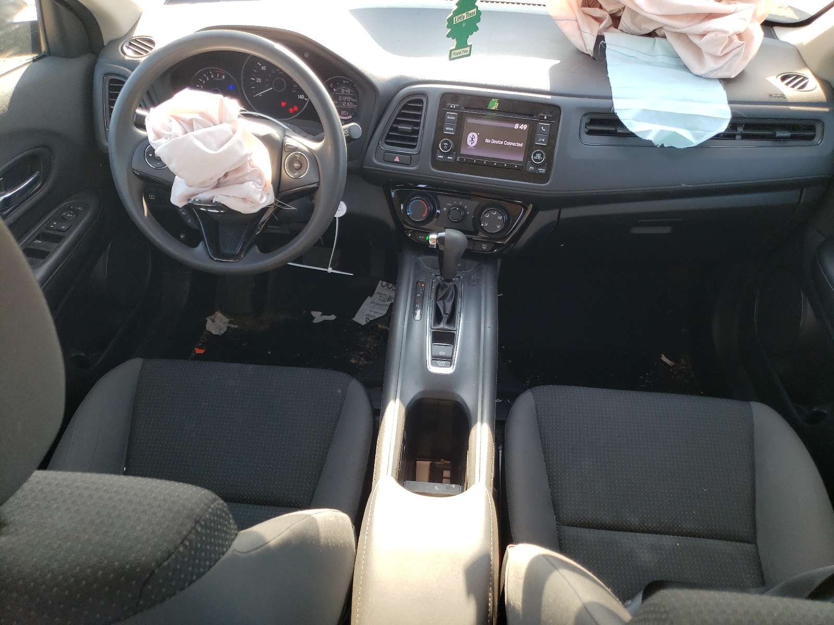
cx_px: 417
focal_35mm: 26
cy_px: 312
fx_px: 626
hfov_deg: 67.3
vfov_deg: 53.1
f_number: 1.5
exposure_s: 1/135
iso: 50
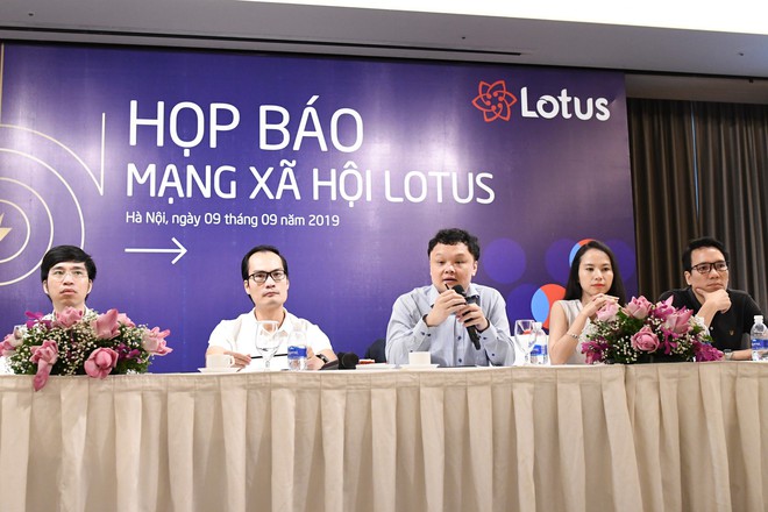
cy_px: 256
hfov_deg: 46.4
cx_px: 384
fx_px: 896
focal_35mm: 42
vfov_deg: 31.9
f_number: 3.2
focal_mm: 28
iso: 4000
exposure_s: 1/320
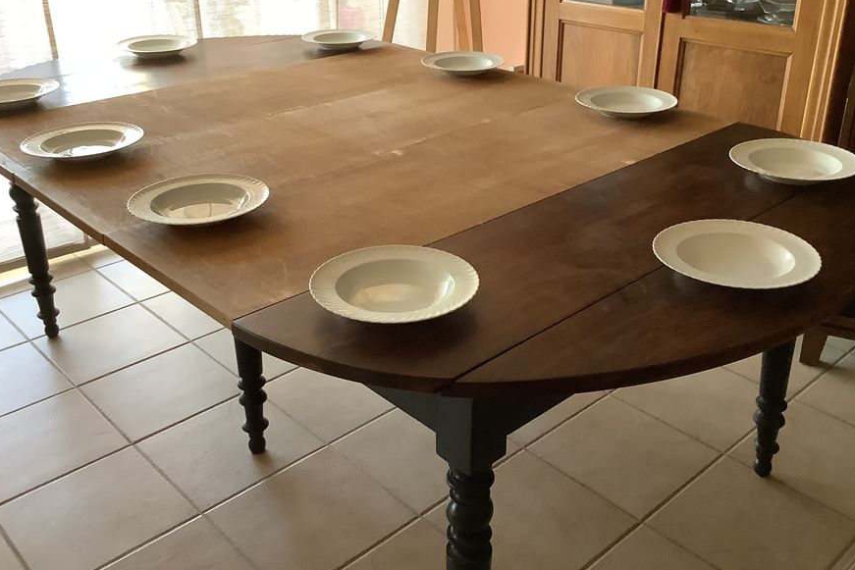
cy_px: 207
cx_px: 438
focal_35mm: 37
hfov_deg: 51.9
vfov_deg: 35.7
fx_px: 879
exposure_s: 1/60
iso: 160
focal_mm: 3.3
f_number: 2.4
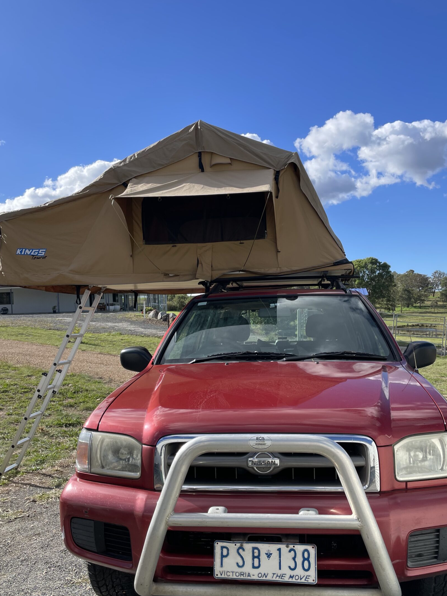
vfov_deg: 58.1
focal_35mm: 31
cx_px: 233
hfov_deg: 45.4
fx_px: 534
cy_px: 340
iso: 32
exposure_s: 1/2451
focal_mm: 4.2
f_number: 1.6
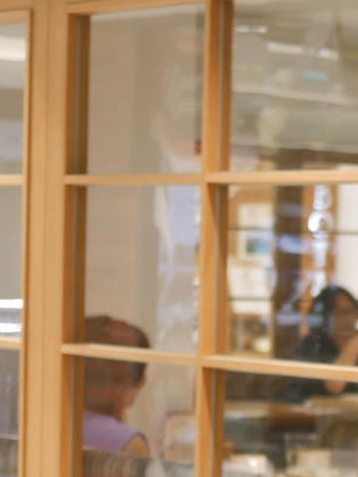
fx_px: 2206
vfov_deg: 12.2
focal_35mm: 160
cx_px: 605
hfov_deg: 8.9
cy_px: 479
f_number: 1.7
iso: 200
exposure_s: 1/80
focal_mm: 20
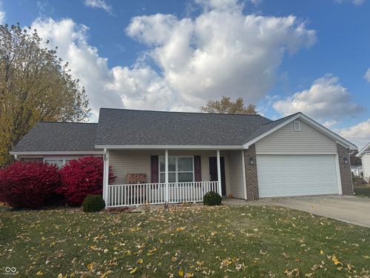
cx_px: 185
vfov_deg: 56.8
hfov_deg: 71.6
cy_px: 139
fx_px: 257
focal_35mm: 24
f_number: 1.78
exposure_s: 1/4310
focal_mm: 6.76
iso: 80
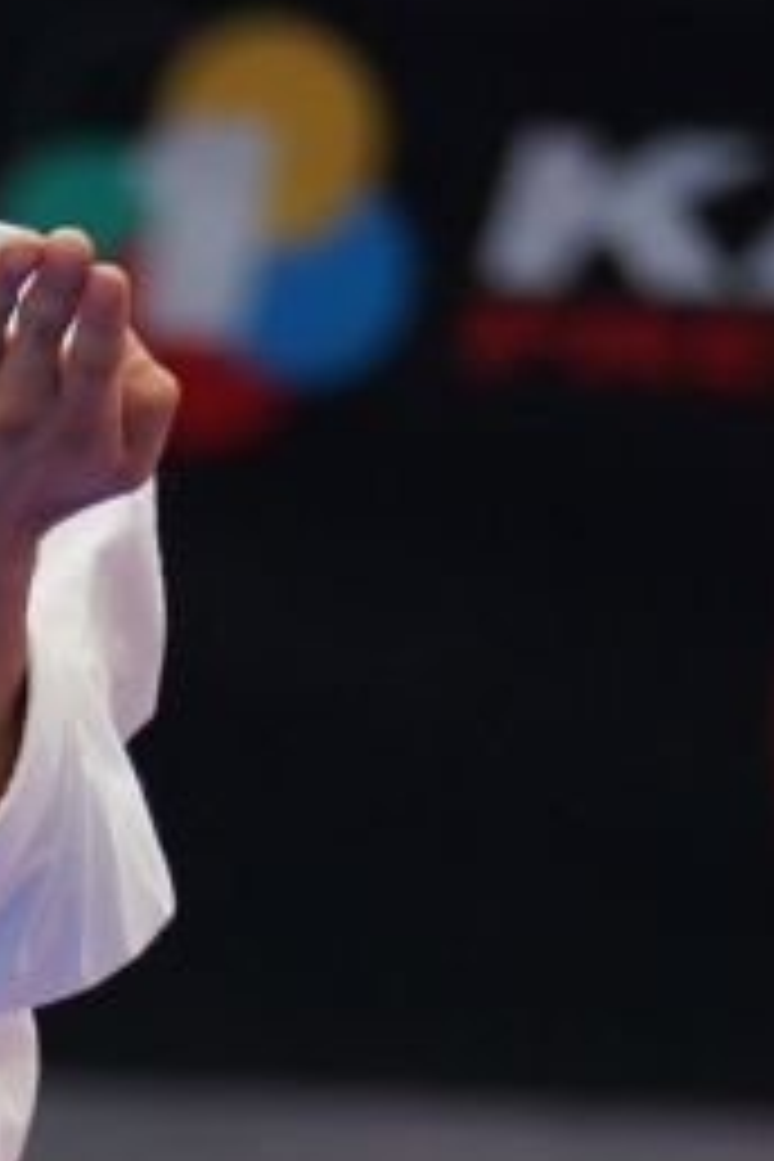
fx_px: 35053
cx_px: -711
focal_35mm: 1087
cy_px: 1764
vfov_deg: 1.9
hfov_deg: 1.3
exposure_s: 1/400
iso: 640
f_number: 2.8
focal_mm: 156
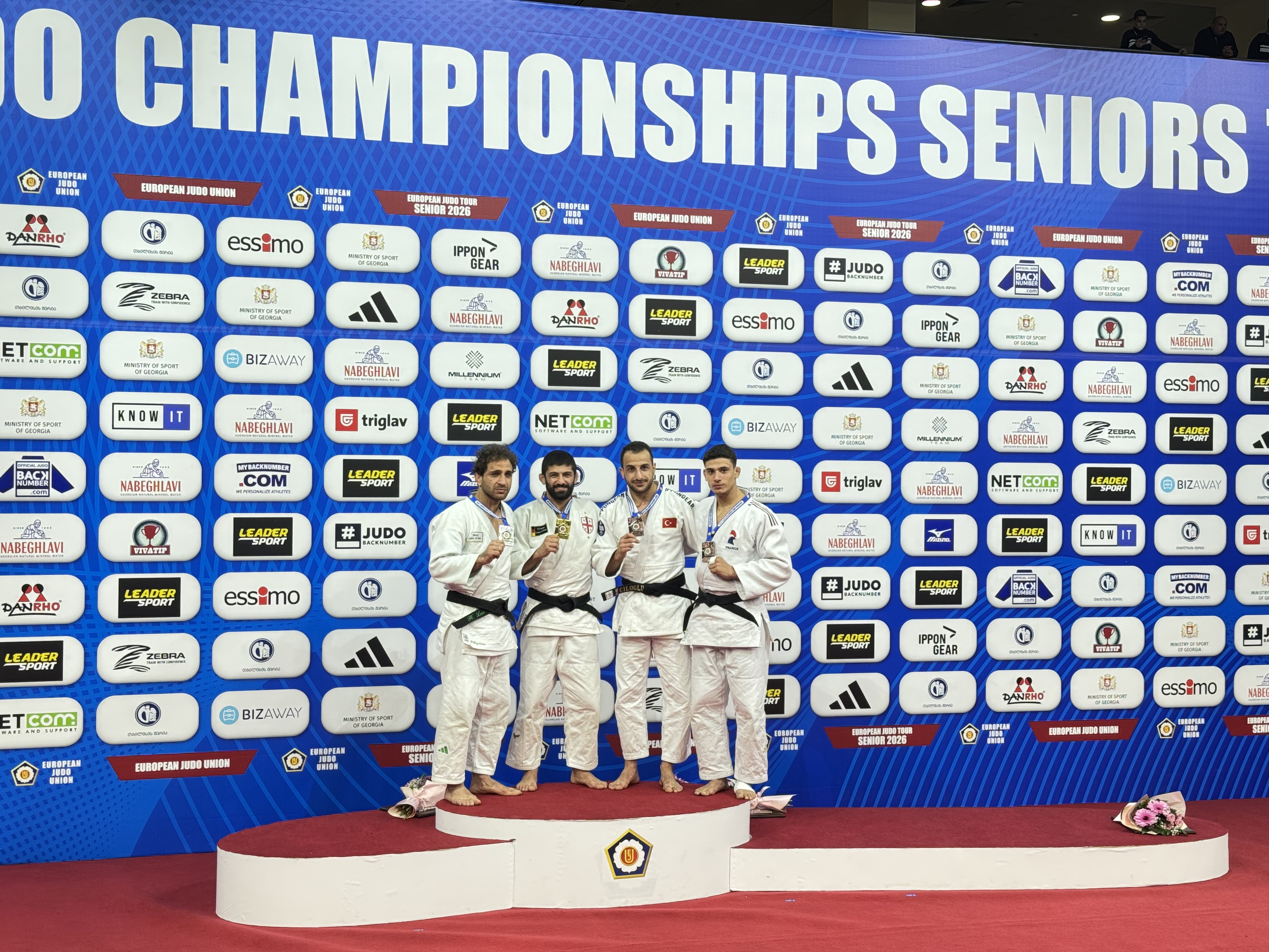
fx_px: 1760
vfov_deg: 30.3
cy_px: 476
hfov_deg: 39.7
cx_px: 634
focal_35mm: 48
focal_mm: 6.76
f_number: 1.78
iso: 80
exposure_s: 1/120
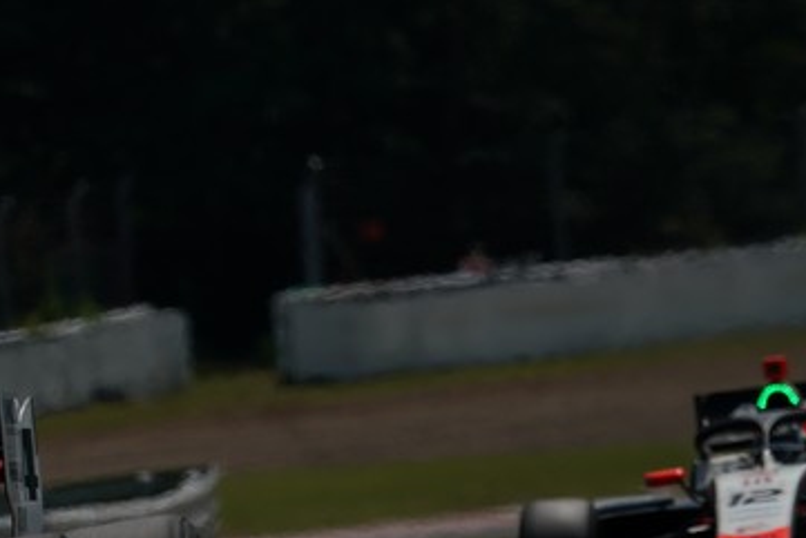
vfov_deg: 1.2
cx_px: 54
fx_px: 26786
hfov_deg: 1.7
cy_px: 527
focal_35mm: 1196
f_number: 11
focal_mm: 600
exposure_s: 1/1000
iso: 200
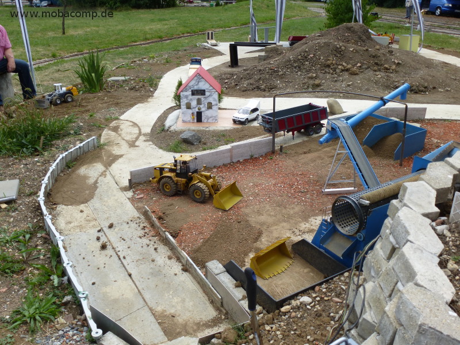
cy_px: 172
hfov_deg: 55.4
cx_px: 230
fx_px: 439
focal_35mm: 33
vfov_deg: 42.9
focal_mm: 5.9
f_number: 4
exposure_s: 1/400
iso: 100
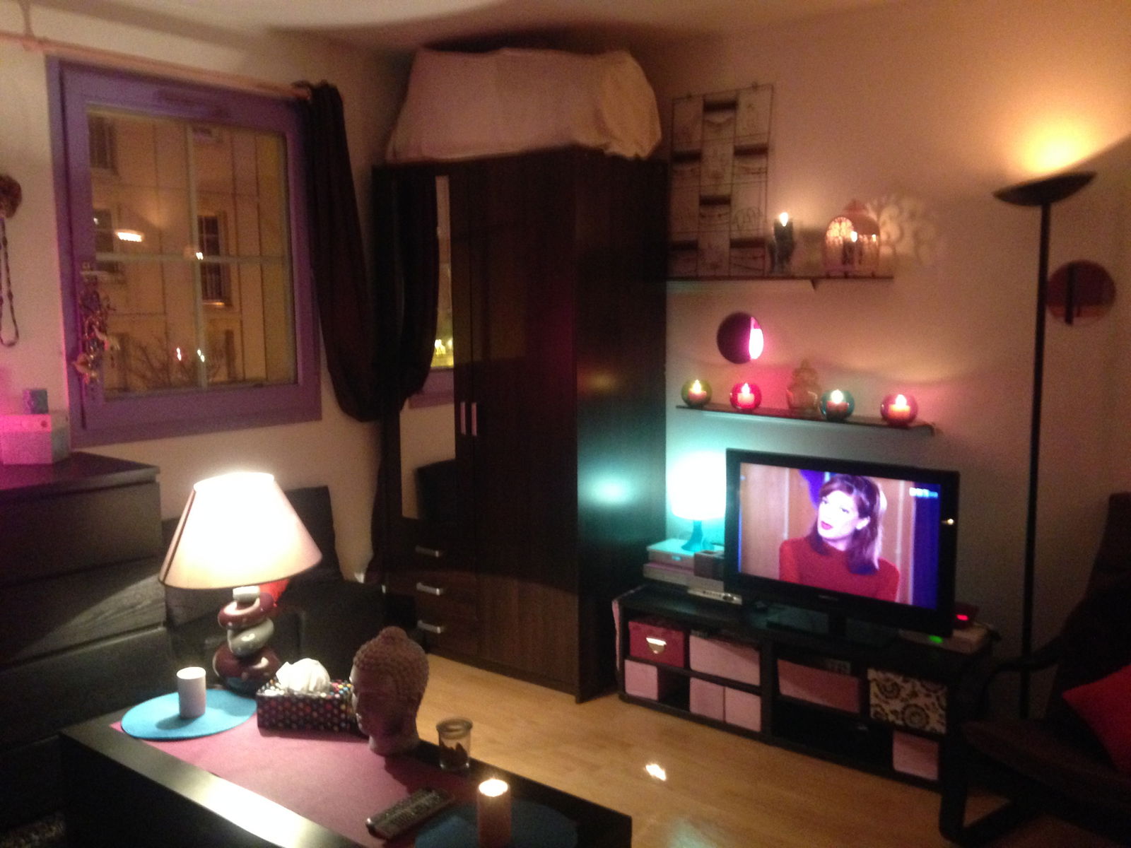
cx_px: 566
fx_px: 1078
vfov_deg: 42.9
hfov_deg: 55.4
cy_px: 424
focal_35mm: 33
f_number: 2.4
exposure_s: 1/15
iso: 500
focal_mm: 4.12
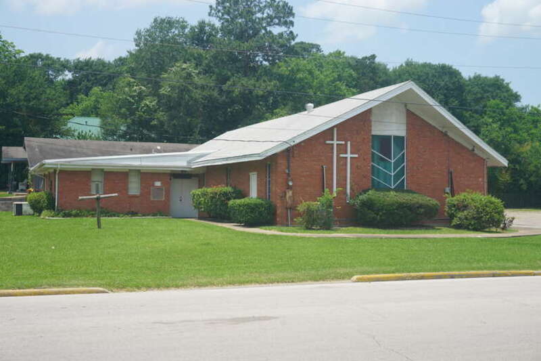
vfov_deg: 30.8
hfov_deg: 45.0
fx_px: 654
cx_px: 270
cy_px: 180
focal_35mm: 44
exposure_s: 1/125
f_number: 11
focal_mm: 29
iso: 100
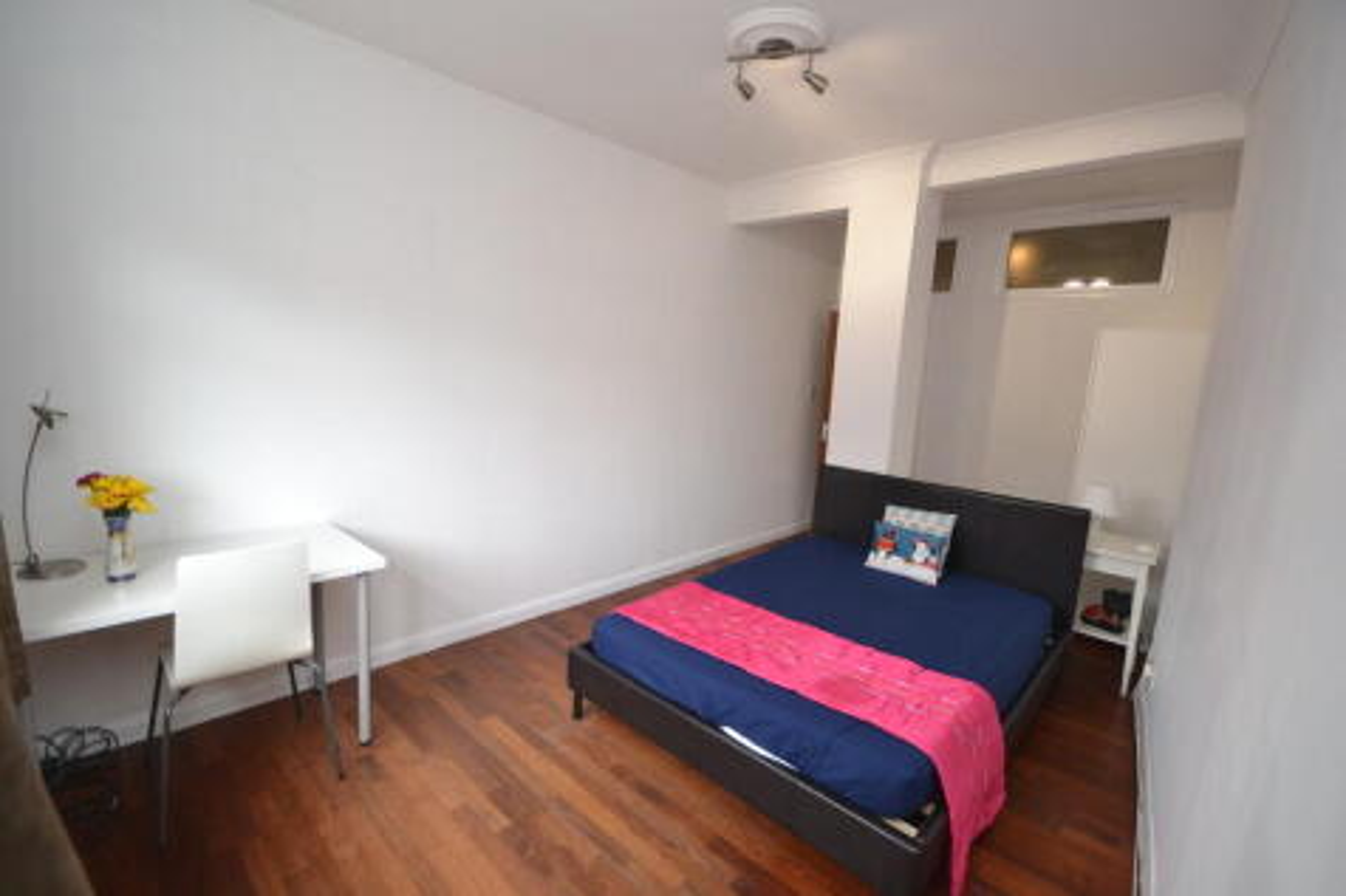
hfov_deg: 100.4
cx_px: 673
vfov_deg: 77.3
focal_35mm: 15
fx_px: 561
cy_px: 448
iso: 560
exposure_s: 1/60
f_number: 4
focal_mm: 10
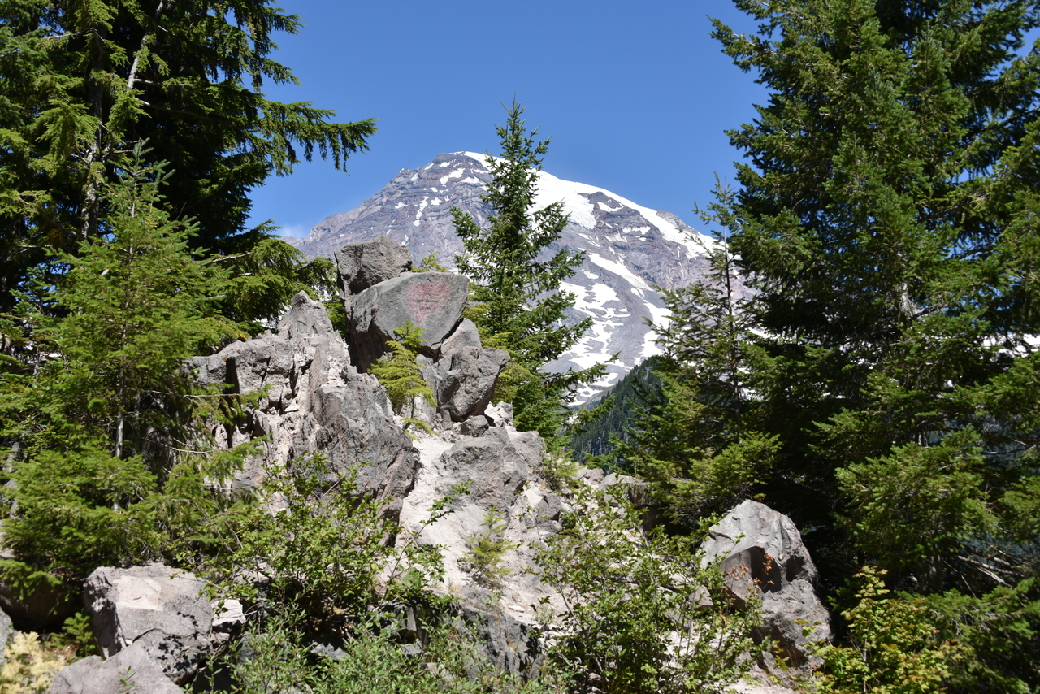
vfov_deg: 27.0
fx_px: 1445
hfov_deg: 39.6
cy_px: 347
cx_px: 520
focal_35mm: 50
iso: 100
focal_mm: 50
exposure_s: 1/250
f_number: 8
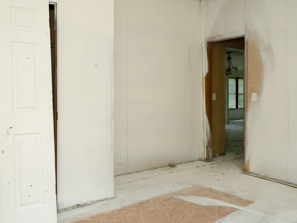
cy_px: 97
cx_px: 140
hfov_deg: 59.9
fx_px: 257
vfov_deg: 46.7
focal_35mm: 30
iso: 400
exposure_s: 1/160
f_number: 4
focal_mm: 16
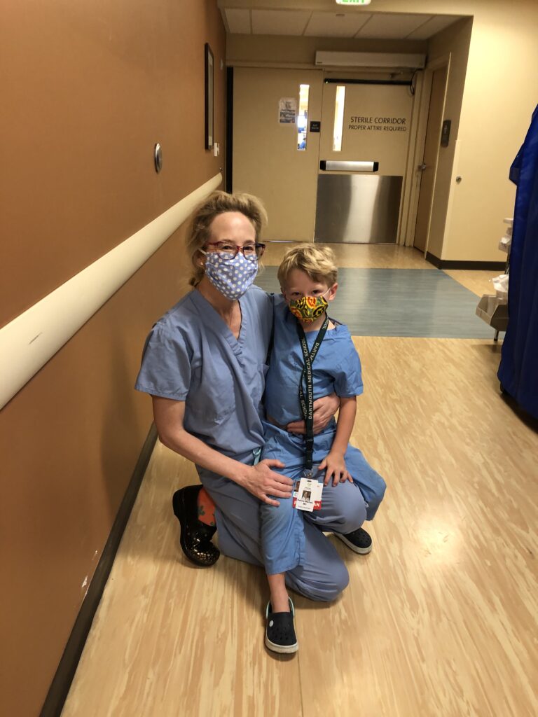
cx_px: 269
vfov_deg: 63.4
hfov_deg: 49.7
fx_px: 580
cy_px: 358
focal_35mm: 28
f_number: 1.8
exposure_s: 1/15
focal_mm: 4
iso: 64
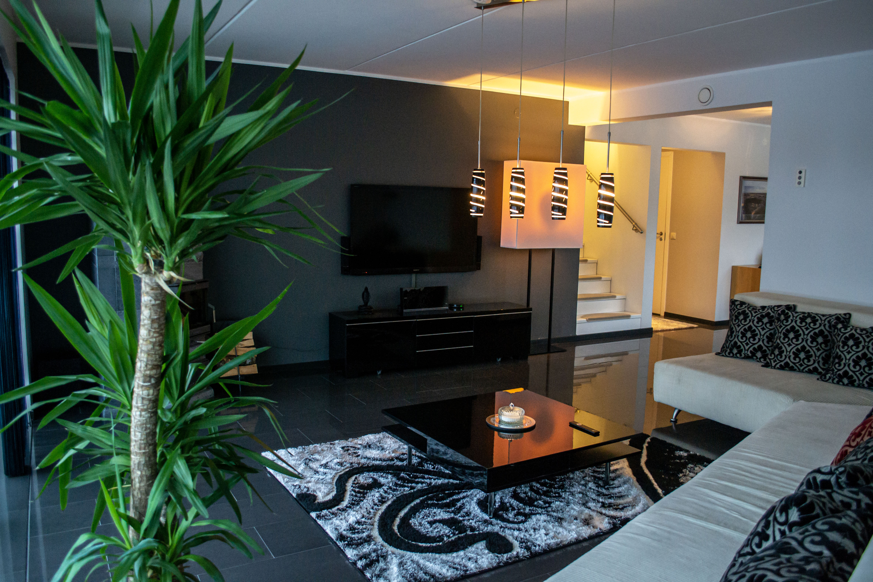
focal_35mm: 27
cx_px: 436
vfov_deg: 47.9
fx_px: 655
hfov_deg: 67.4
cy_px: 291
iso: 1600
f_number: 3.5
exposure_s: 1/50
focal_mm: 18
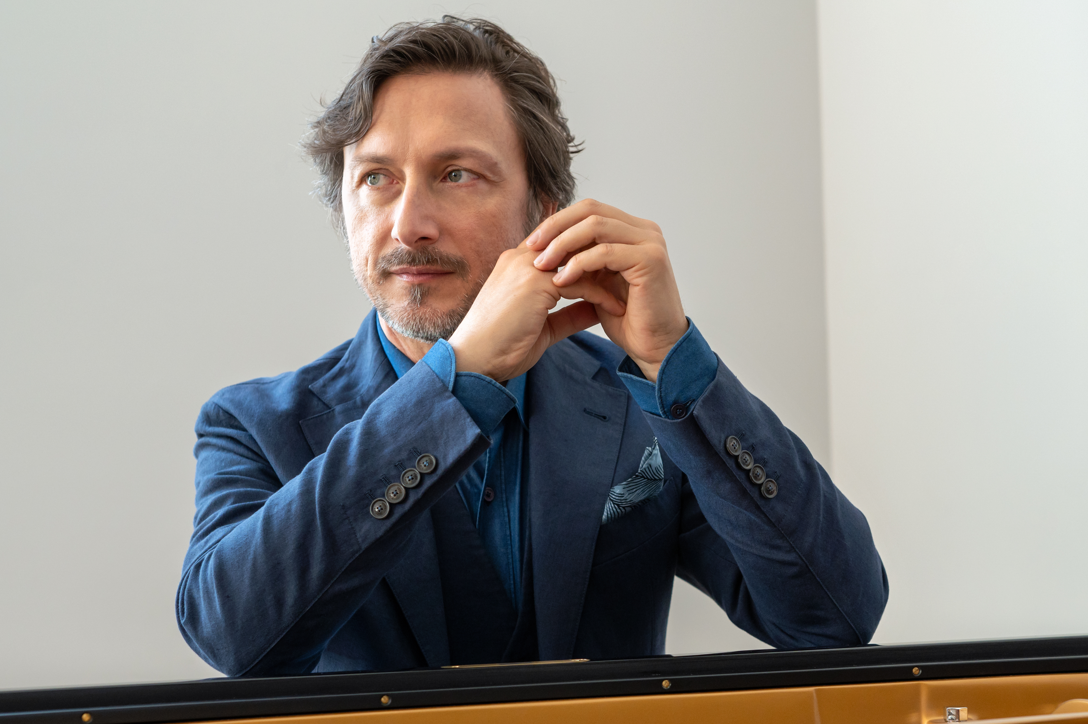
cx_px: 623
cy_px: 405
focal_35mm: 61
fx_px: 1842
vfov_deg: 22.2
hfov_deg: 32.9
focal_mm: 50
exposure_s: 1/125
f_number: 5
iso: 1250
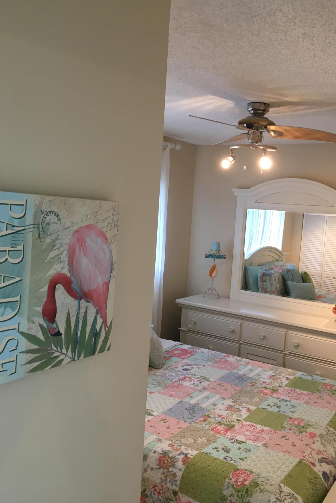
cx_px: 201
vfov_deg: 55.8
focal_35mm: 34
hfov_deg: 38.7
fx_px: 476
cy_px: 250
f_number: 2.2
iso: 64
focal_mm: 4.15
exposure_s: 1/30
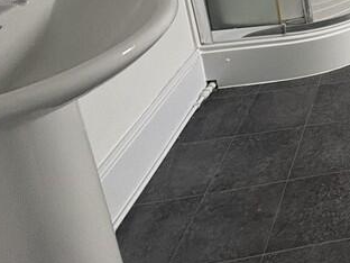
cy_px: -93
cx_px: 510
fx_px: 465
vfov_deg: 26.1
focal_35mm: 46
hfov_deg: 28.6
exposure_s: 1/84
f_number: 2.2
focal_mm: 2.22
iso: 200
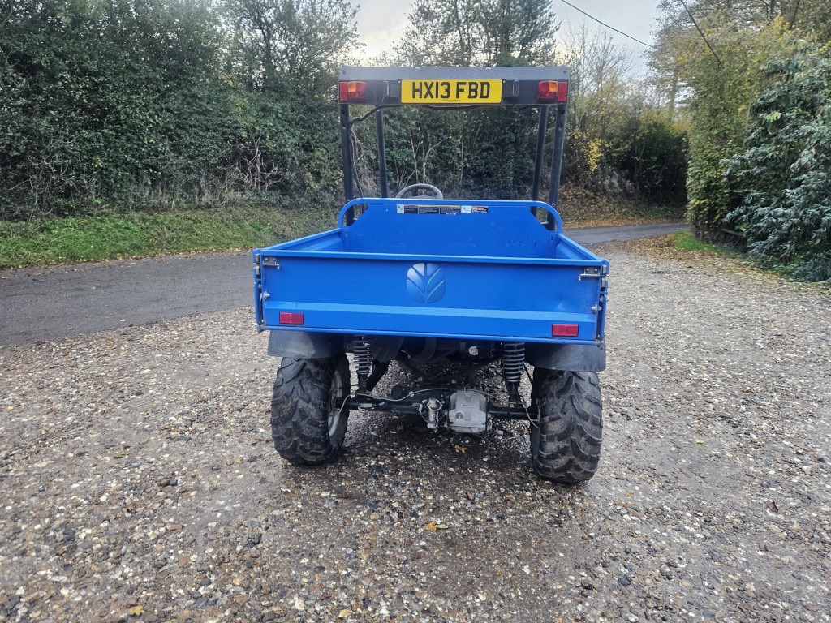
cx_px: 416
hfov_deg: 73.9
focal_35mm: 23
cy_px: 312
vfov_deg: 58.9
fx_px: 552
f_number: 1.8
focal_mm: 5.4
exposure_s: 1/200
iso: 320
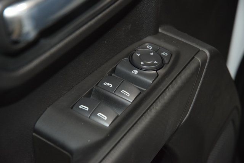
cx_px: 122
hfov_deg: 19.5
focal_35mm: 105
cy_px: 82
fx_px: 712
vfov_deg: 13.0
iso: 1250
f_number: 4.5
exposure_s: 1/60
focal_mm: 70
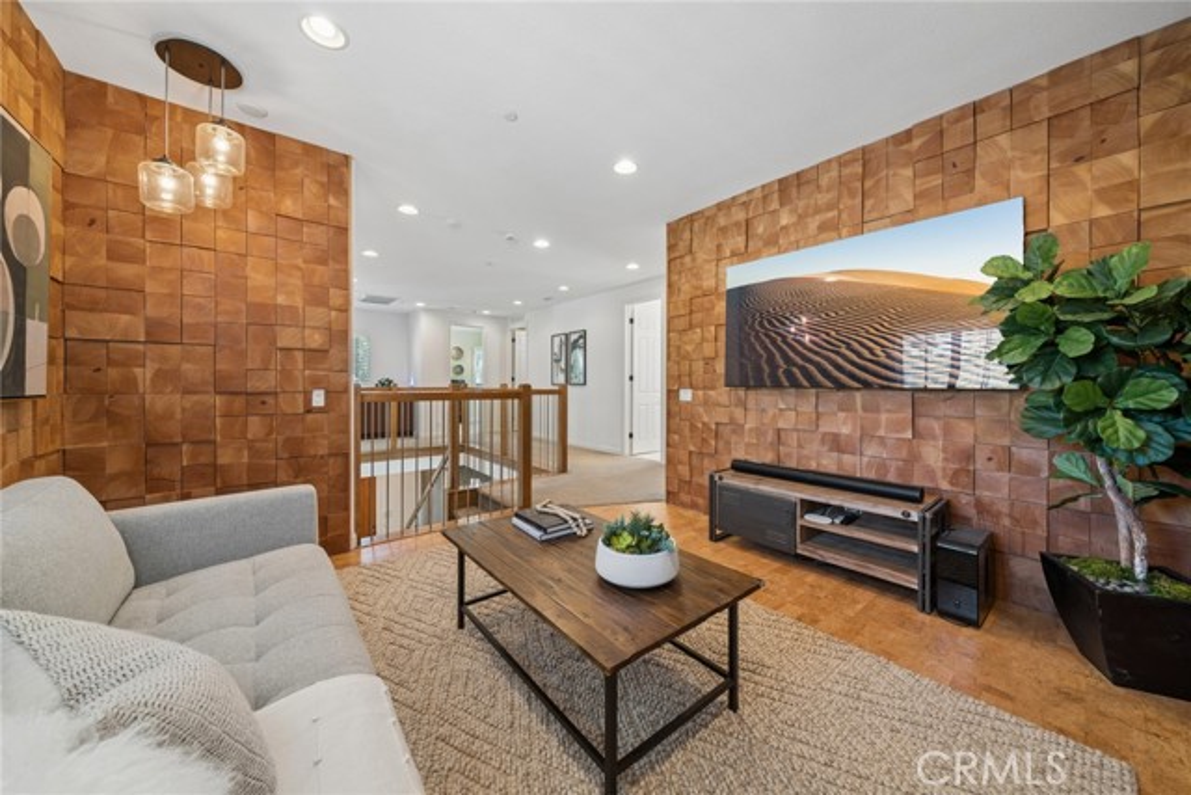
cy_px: 398
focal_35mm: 12
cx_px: 596
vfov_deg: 90.0
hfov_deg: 112.6
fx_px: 397
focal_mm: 12
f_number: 8
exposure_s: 1/5
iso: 400
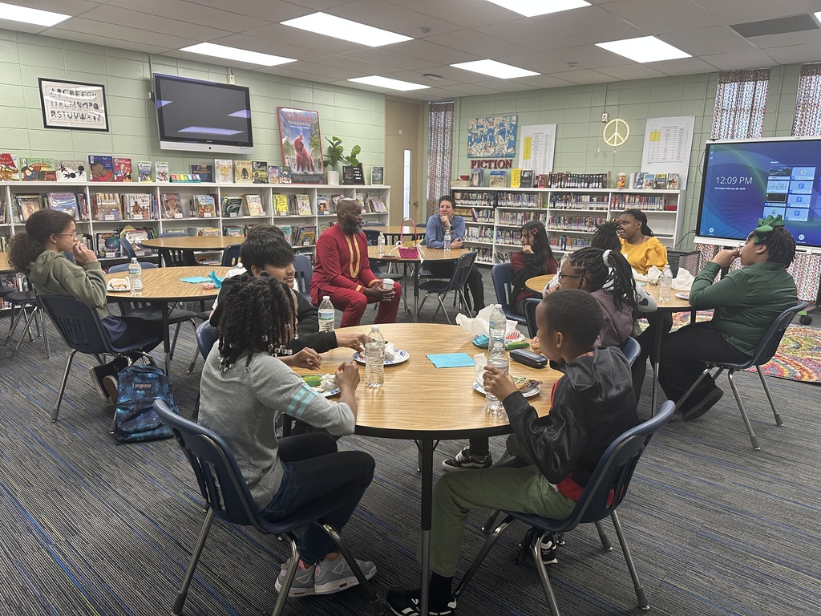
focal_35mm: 24
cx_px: 410
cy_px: 308
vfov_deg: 56.8
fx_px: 569
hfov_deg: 71.6
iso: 200
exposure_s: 1/120
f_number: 1.78
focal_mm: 6.86
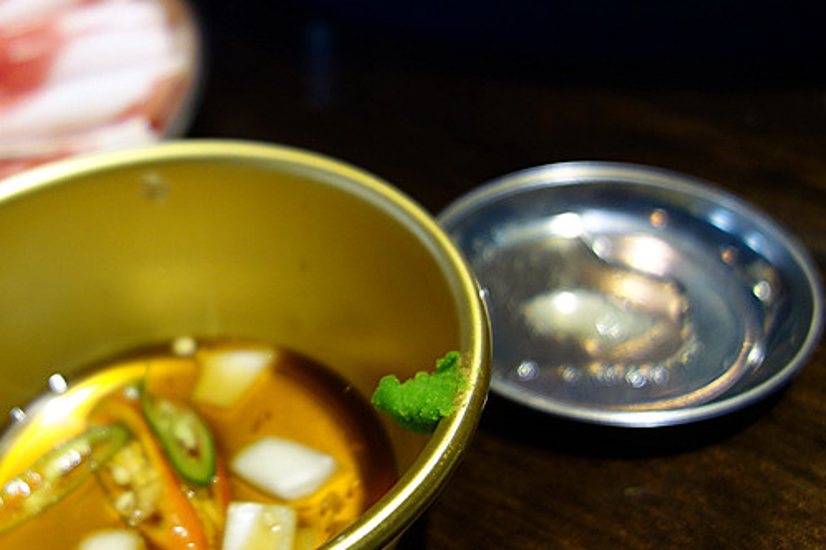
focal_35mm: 45
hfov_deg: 42.8
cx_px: 254
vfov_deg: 29.8
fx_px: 1032
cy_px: 314
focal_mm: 10.4
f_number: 1.8
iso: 200
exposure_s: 1/30
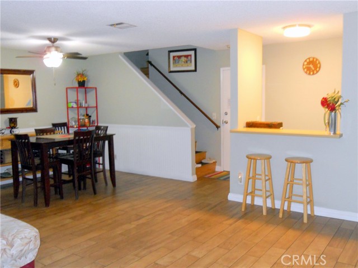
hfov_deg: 56.8
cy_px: 134
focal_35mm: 32
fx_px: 331
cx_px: 179
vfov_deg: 44.2
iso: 400
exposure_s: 1/25
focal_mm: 5.7
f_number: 2.8
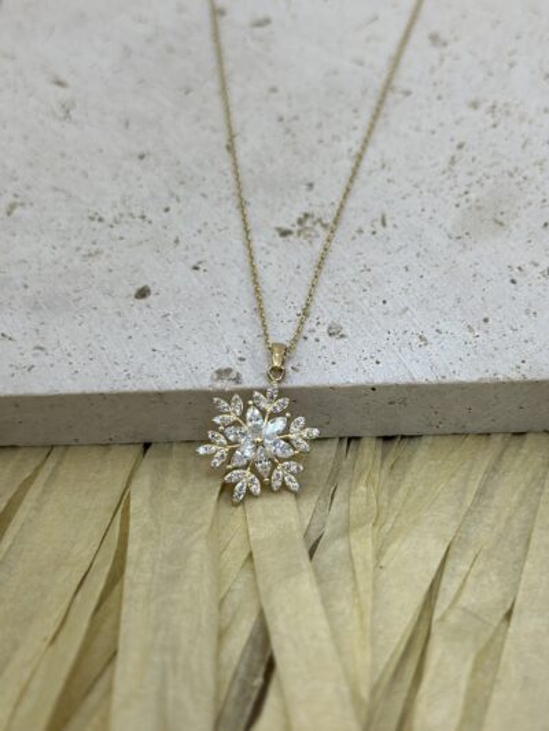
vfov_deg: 39.6
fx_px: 1015
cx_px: 274
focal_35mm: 48
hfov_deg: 30.3
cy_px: 366
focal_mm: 6.86
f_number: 1.78
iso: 80
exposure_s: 1/458
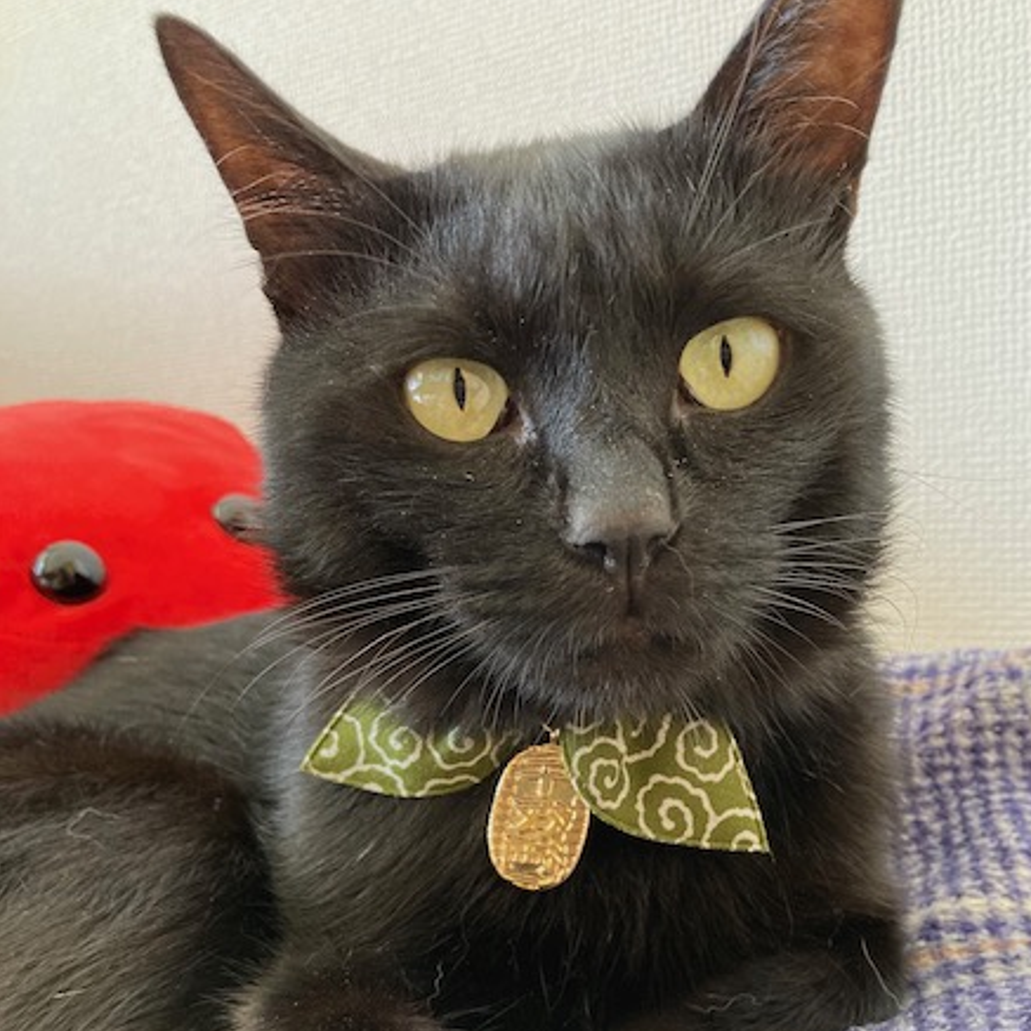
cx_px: 528
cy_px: 698
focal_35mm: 34
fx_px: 1146
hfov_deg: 48.4
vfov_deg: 47.6
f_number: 1.8
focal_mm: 3.99
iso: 320
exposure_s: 1/44
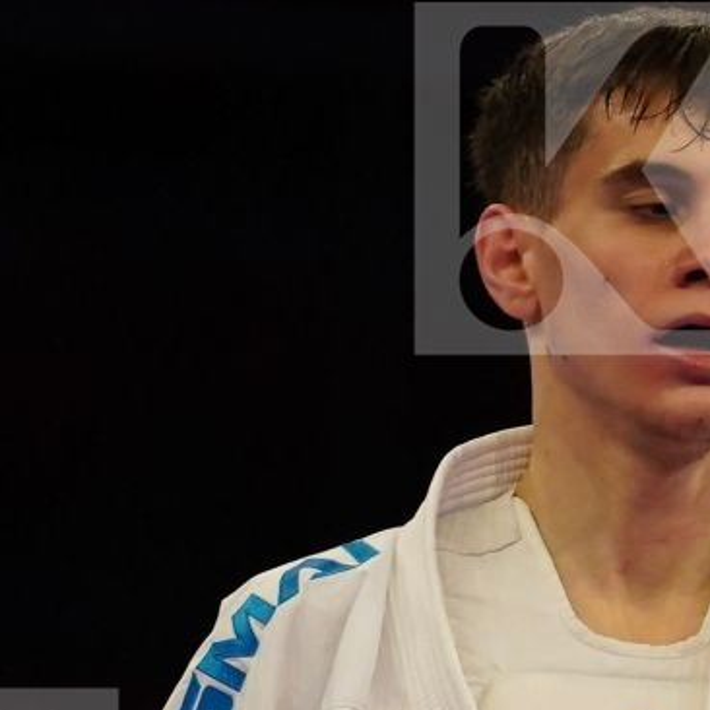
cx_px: 596
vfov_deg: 1.6
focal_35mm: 1120
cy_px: 865
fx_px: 25990
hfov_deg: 1.6
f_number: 2.8
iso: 1600
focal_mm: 179
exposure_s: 1/1000
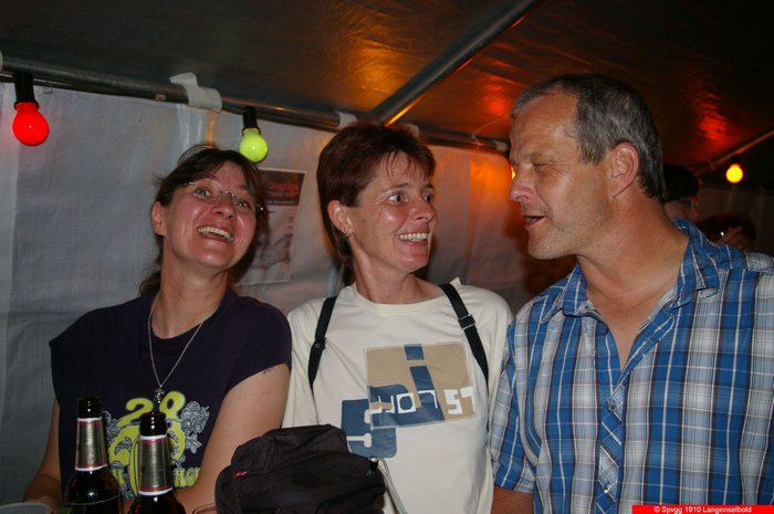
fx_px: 741
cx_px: 387
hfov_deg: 55.2
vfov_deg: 38.3
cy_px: 257
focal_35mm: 34
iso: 200
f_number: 4
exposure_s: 1/45
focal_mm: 23
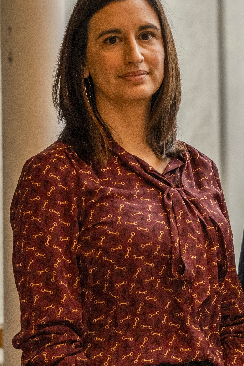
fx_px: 2165
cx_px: 298
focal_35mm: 213
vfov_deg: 9.7
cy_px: 140
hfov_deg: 6.4
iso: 2000
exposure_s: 1/250
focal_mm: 83
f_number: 2.8
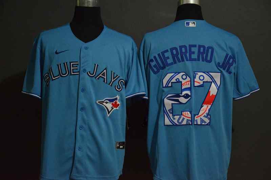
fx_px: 586
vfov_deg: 17.4
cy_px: 90
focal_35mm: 78
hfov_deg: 26.0
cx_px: 136
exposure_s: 1/60
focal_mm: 52
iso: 4000
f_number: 4.8
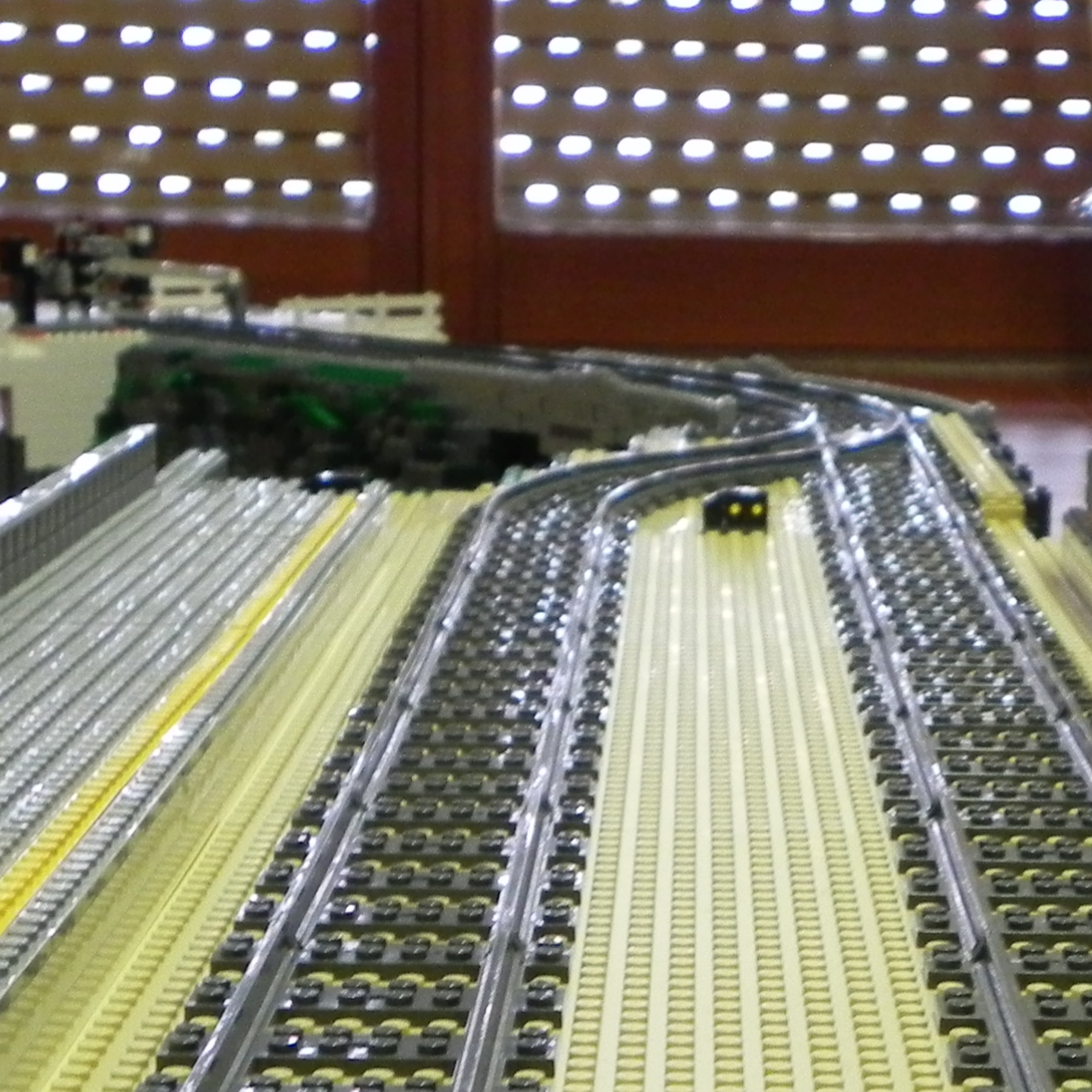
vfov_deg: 17.5
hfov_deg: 17.7
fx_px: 3498
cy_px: 971
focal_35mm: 98
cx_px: 764
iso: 400
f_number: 3.2
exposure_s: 1/25.4
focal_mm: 6.6
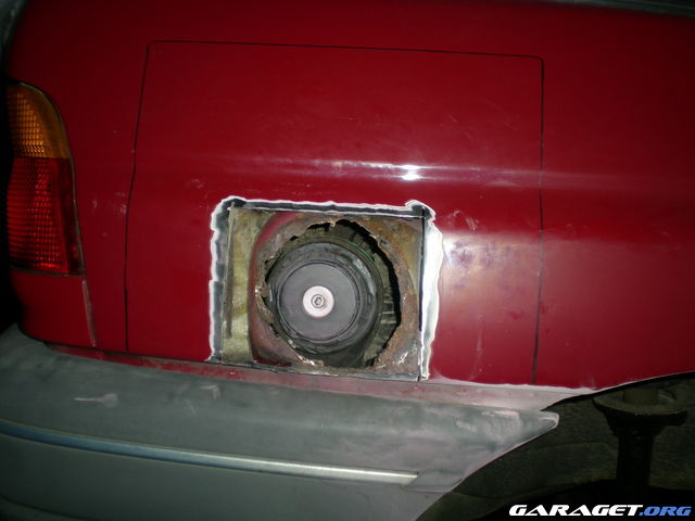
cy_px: 260
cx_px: 348
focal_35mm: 38
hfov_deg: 49.0
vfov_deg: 37.7
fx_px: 763
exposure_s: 1/60
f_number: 3.1
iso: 50
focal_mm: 6.3
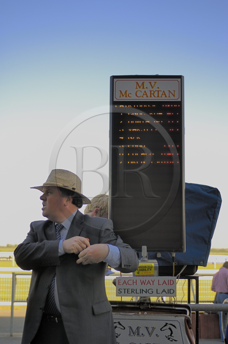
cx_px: 114
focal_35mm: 57
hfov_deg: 23.7
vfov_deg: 35.1
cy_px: 172
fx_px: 543
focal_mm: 38
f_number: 2.8
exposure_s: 1/640
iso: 100
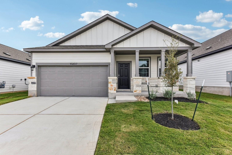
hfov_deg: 90.0
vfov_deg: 67.4
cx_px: 112
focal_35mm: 18
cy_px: 80
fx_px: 116
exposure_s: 1/1250
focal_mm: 17
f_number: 8
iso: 400
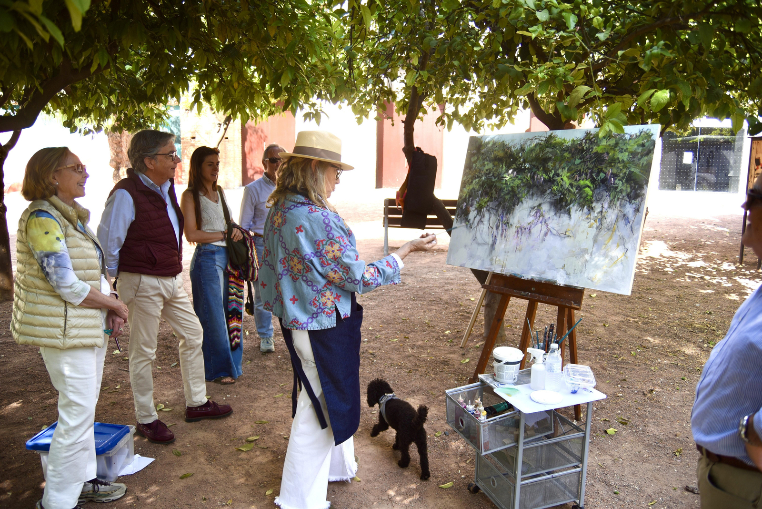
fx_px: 614
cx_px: 381
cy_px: 254
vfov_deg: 45.0
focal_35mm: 29
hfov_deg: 63.6
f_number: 5.6
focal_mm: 29
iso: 100
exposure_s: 1/125
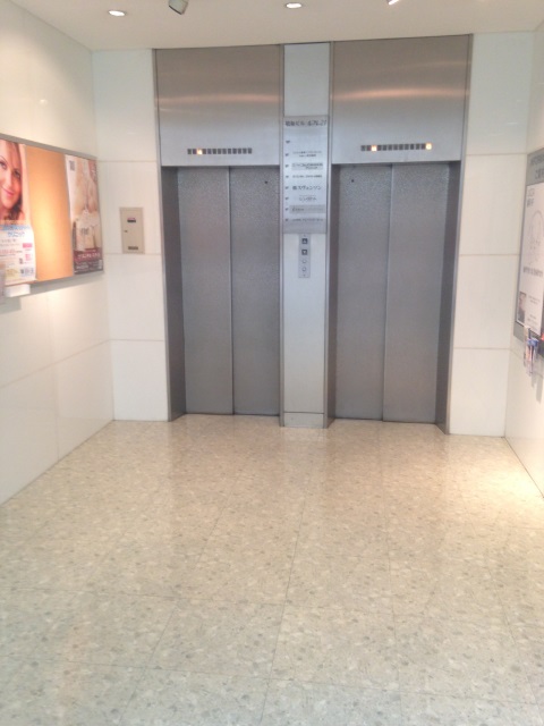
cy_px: 363
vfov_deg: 55.4
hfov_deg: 42.9
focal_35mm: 33
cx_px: 272
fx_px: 691
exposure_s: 1/20
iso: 80
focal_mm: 4.12
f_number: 2.4
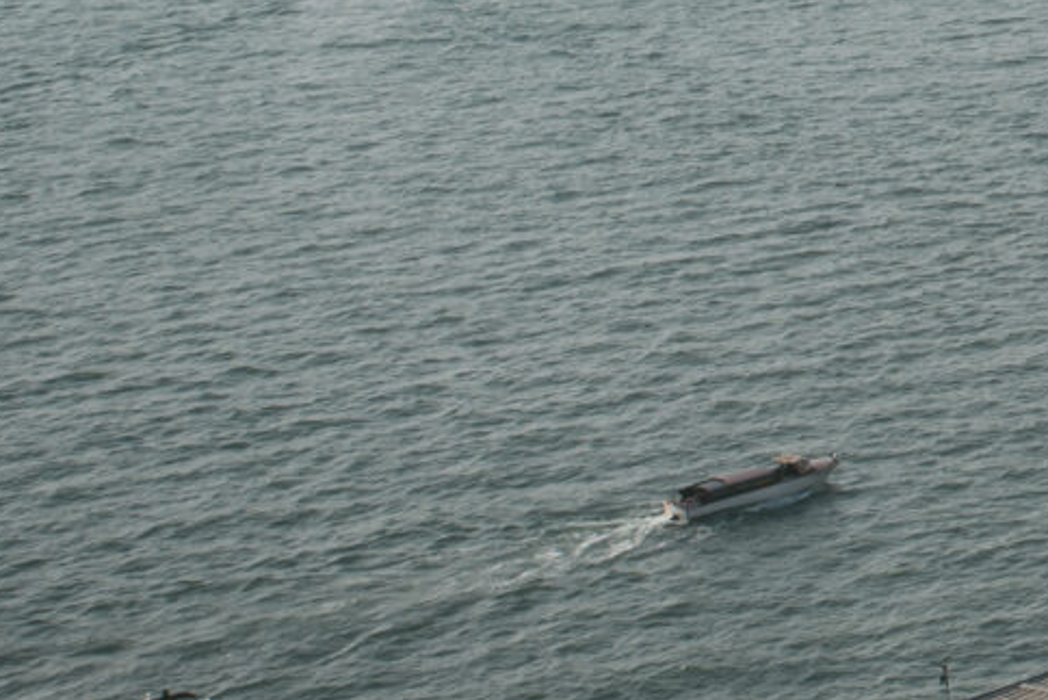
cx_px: 2429
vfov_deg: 8.1
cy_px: -523
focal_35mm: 164
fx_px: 4775
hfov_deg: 10.8
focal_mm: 31
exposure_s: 1/320
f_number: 9
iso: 100
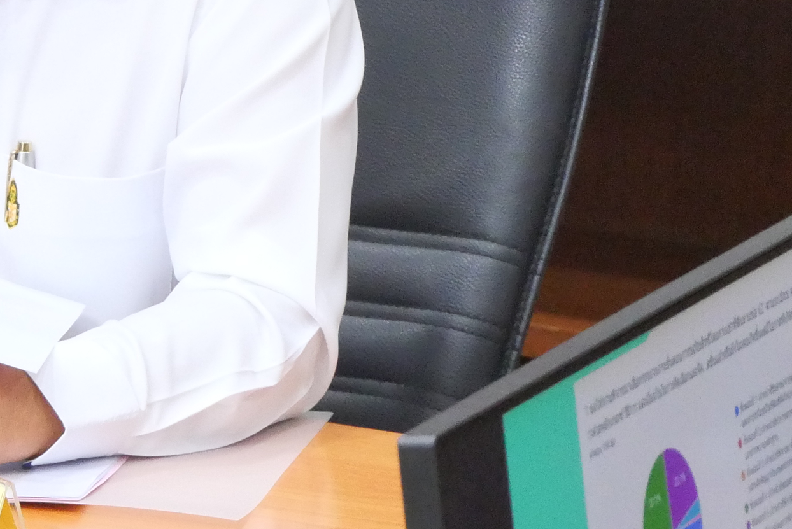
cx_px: -190
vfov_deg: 3.7
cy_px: -171
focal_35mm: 370
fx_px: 8144
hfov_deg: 5.5
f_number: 7.1
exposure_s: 1/20
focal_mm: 60
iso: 3200
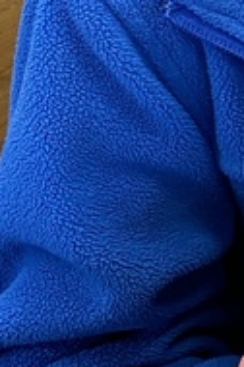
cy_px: -29
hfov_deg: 8.7
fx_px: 1490
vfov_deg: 13.8
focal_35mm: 146
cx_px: 529
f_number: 1.8
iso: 80
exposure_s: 1/60
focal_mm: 4.25
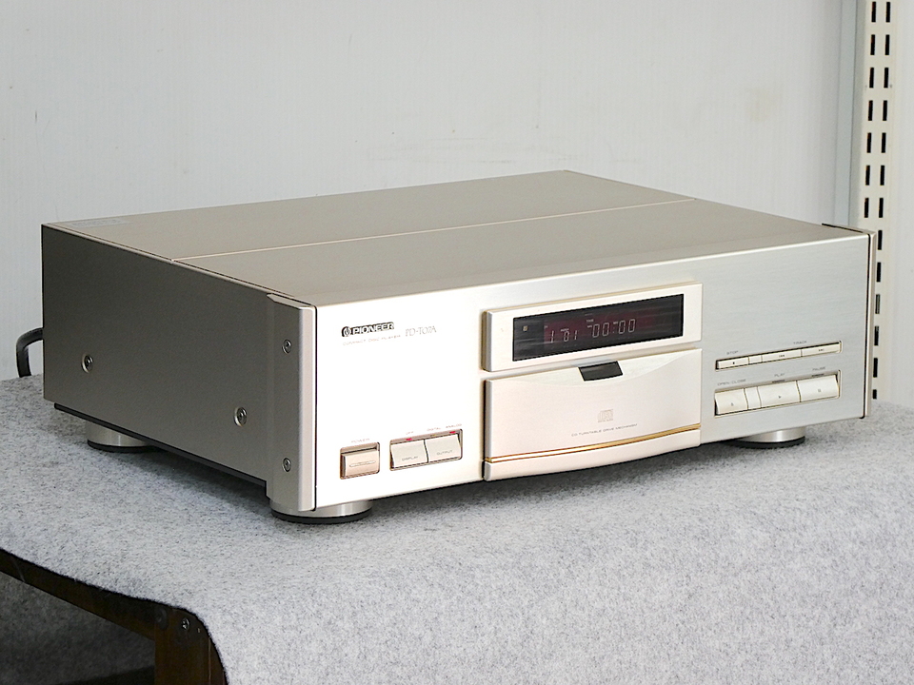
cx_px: 457
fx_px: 3565
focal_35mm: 135
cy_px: 342
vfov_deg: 11.0
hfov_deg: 14.6
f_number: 5.3
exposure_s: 1/30
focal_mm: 24.2
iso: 200
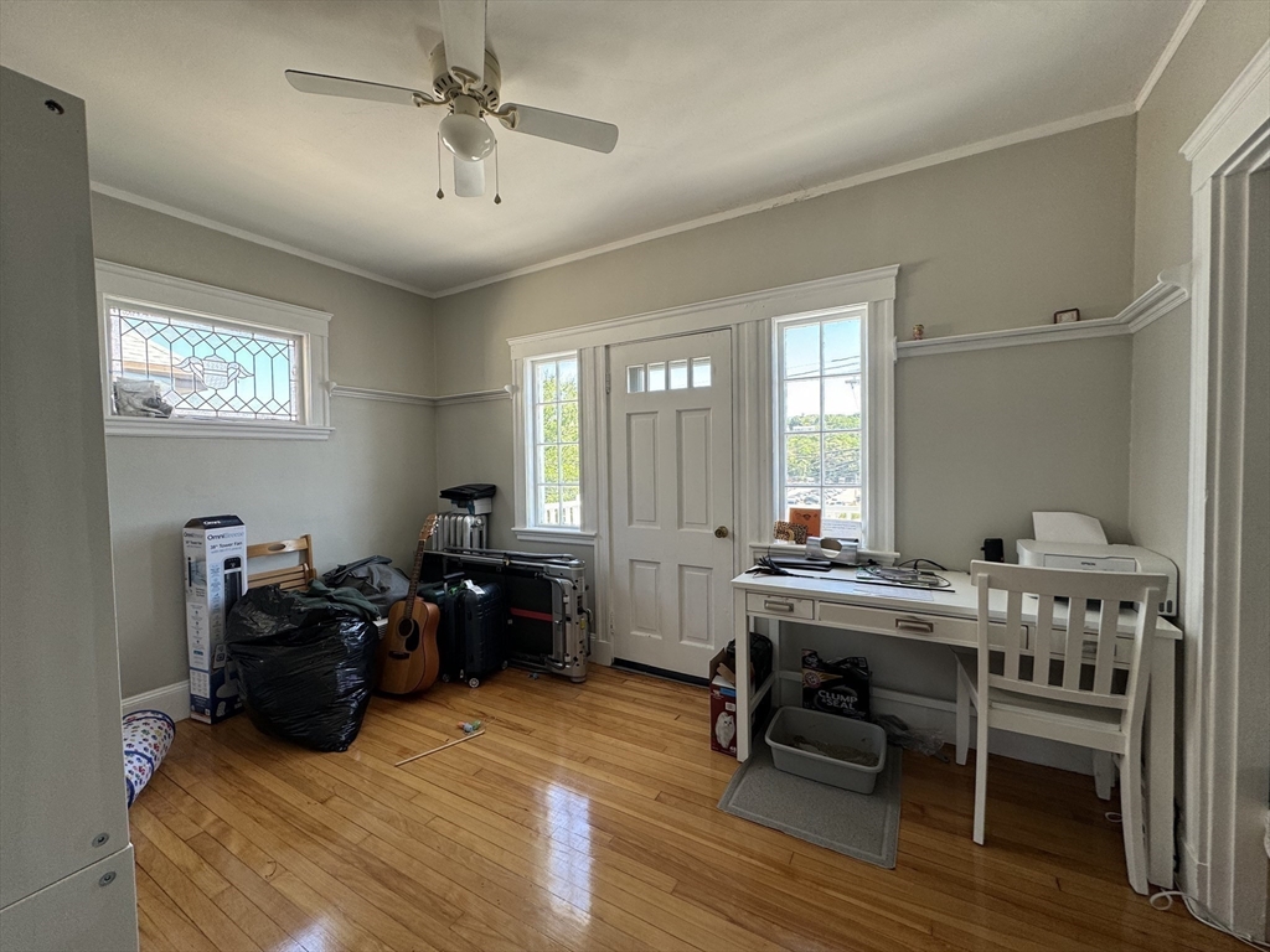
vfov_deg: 85.7
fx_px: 514
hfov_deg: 102.1
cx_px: 635
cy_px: 476
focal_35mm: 14
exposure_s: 1/99
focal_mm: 2.22
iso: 50
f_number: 2.2
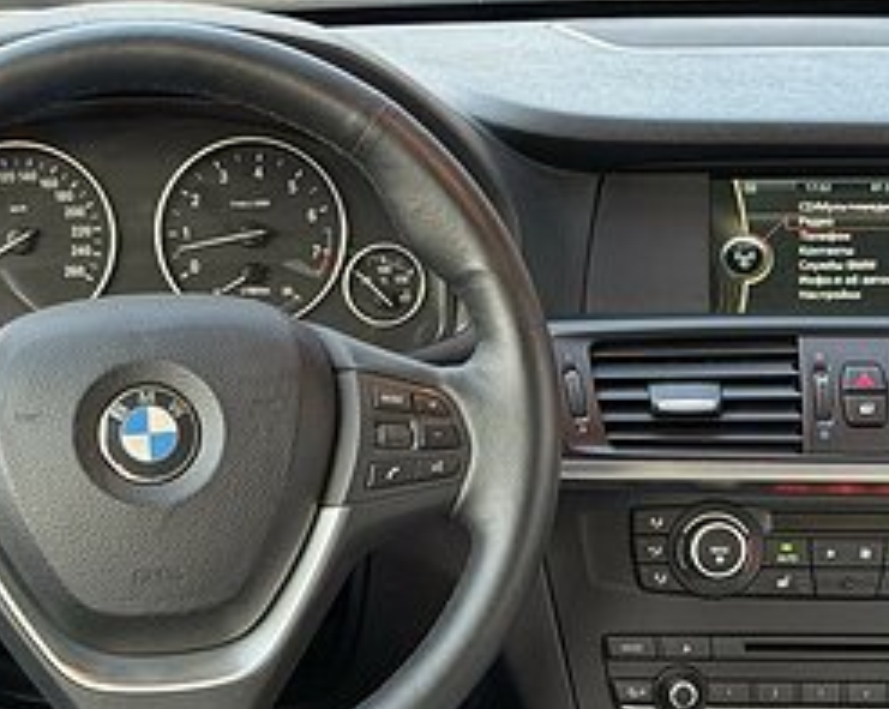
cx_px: 306
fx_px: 2733
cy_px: 619
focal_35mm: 104
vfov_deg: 14.6
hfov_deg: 18.4
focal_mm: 6.76
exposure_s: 1/49
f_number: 1.78
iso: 250
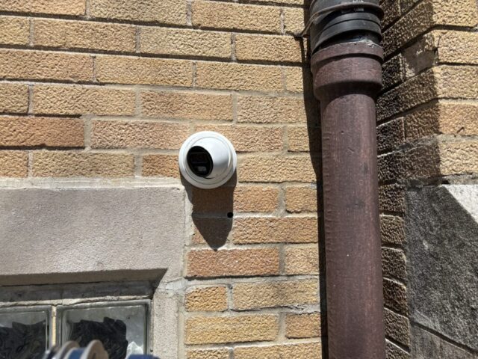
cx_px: 239
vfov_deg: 53.1
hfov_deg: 67.3
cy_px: 180
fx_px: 359
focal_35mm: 26
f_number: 1.6
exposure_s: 1/4255
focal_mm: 5.96
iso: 50
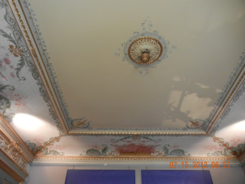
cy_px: 92
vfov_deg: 46.8
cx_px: 122
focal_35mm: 30
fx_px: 212
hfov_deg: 60.0
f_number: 3.5
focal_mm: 5.4
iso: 200
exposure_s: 1/5.4
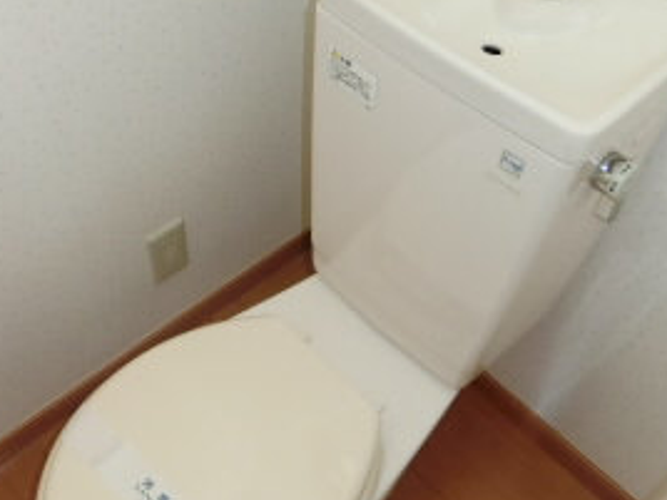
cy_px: 252
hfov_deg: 44.5
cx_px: 264
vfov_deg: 34.3
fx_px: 809
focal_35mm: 42
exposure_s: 1/60
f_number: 2.8
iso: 400
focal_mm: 5.4
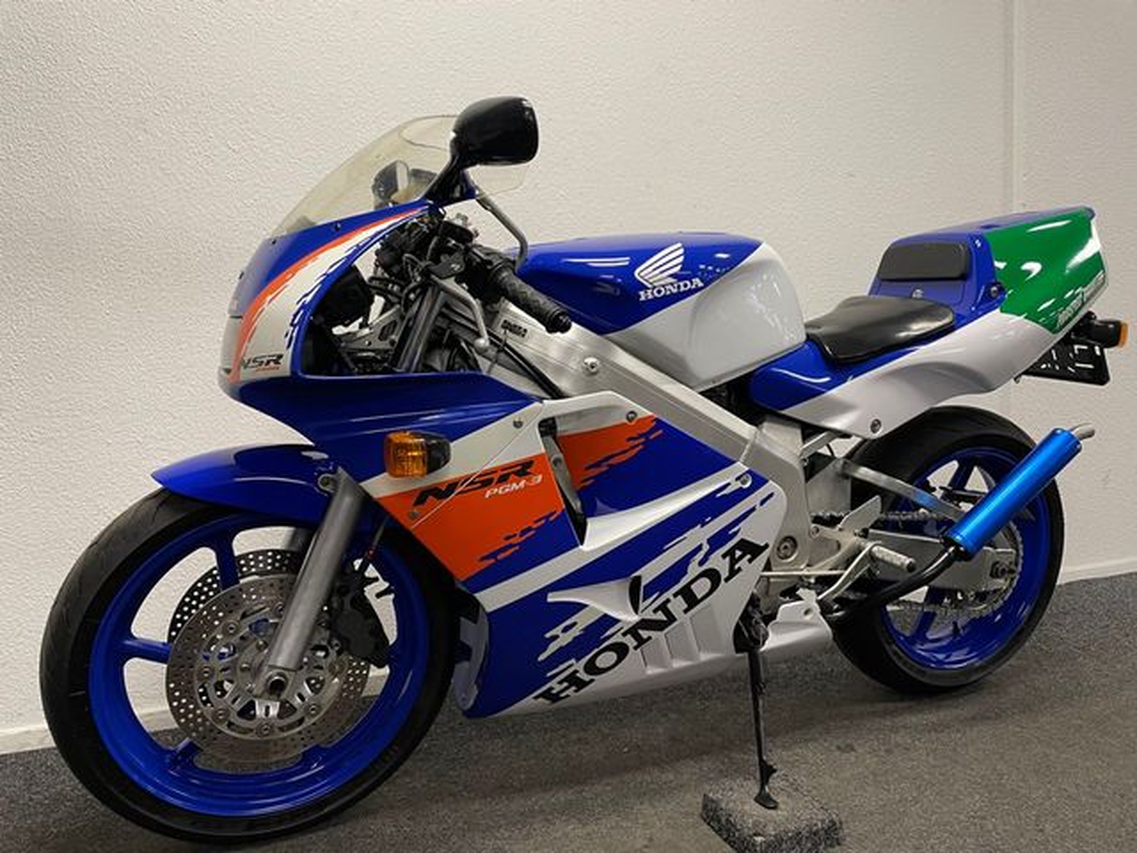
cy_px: 426
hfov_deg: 67.3
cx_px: 568
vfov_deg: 53.1
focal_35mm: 26
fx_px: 854
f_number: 1.6
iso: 80
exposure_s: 1/50
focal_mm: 4.2
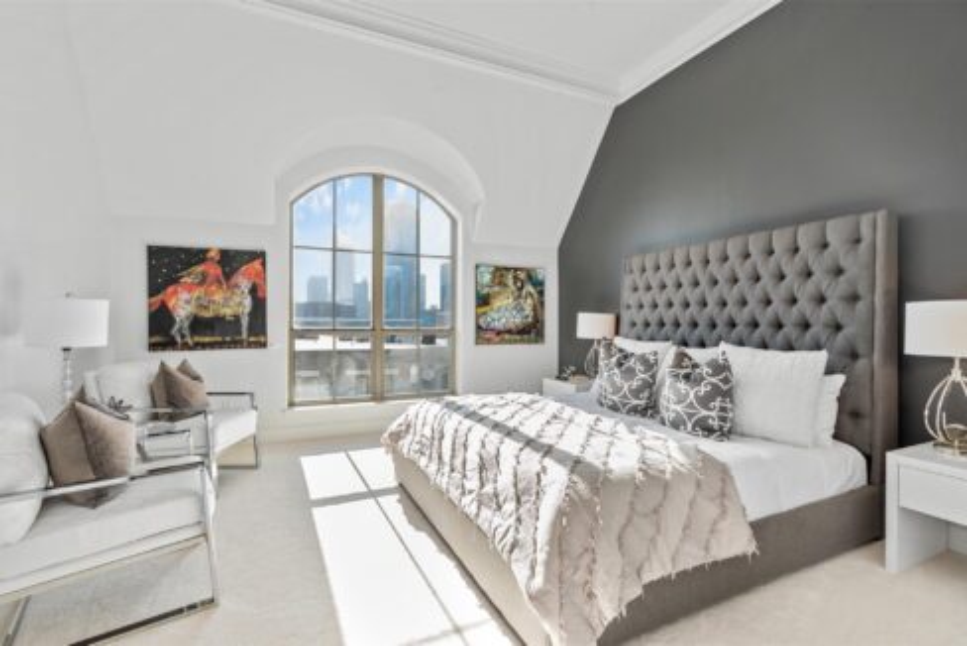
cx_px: 484
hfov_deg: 96.7
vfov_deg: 73.8
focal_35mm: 16
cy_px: 323
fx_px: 430
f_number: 8
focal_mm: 16
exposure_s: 1/20
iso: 100
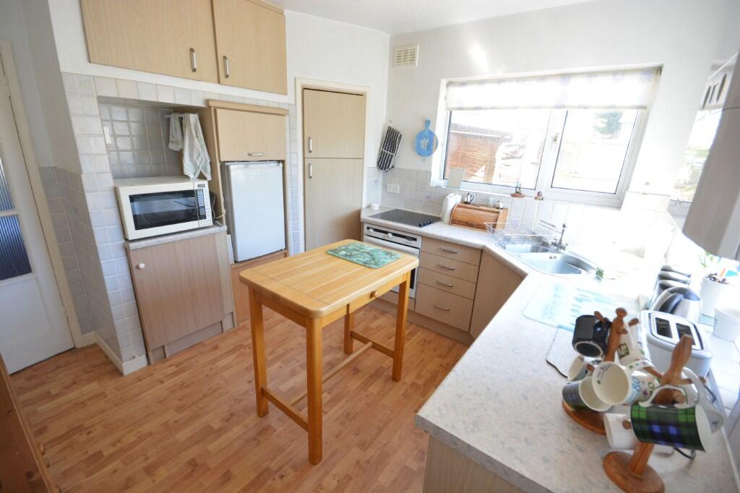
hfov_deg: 100.4
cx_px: 370
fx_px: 308
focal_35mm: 15
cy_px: 246
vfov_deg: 77.3
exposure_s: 1/25
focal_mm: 10
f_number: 8
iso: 400
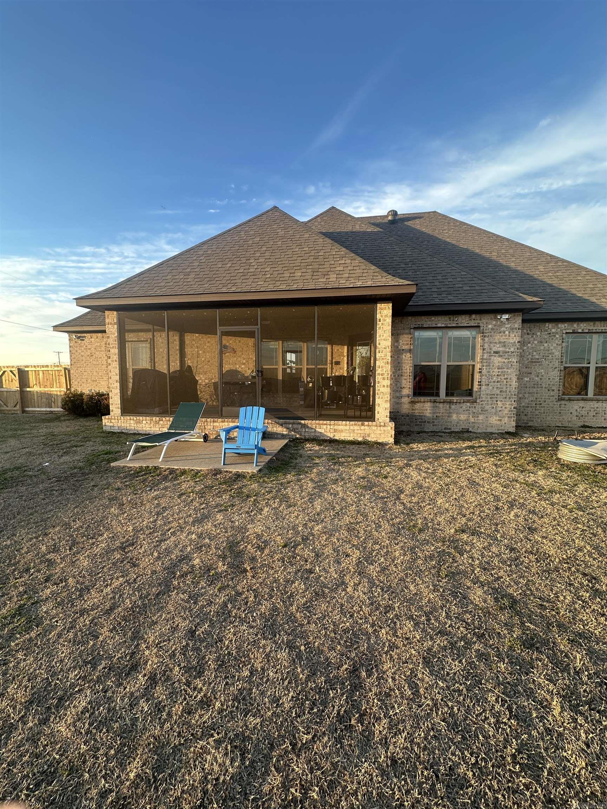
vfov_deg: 102.1
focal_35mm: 14
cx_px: 304
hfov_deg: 85.7
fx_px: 327
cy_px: 404
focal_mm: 2.22
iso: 40
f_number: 2.2
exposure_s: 1/165
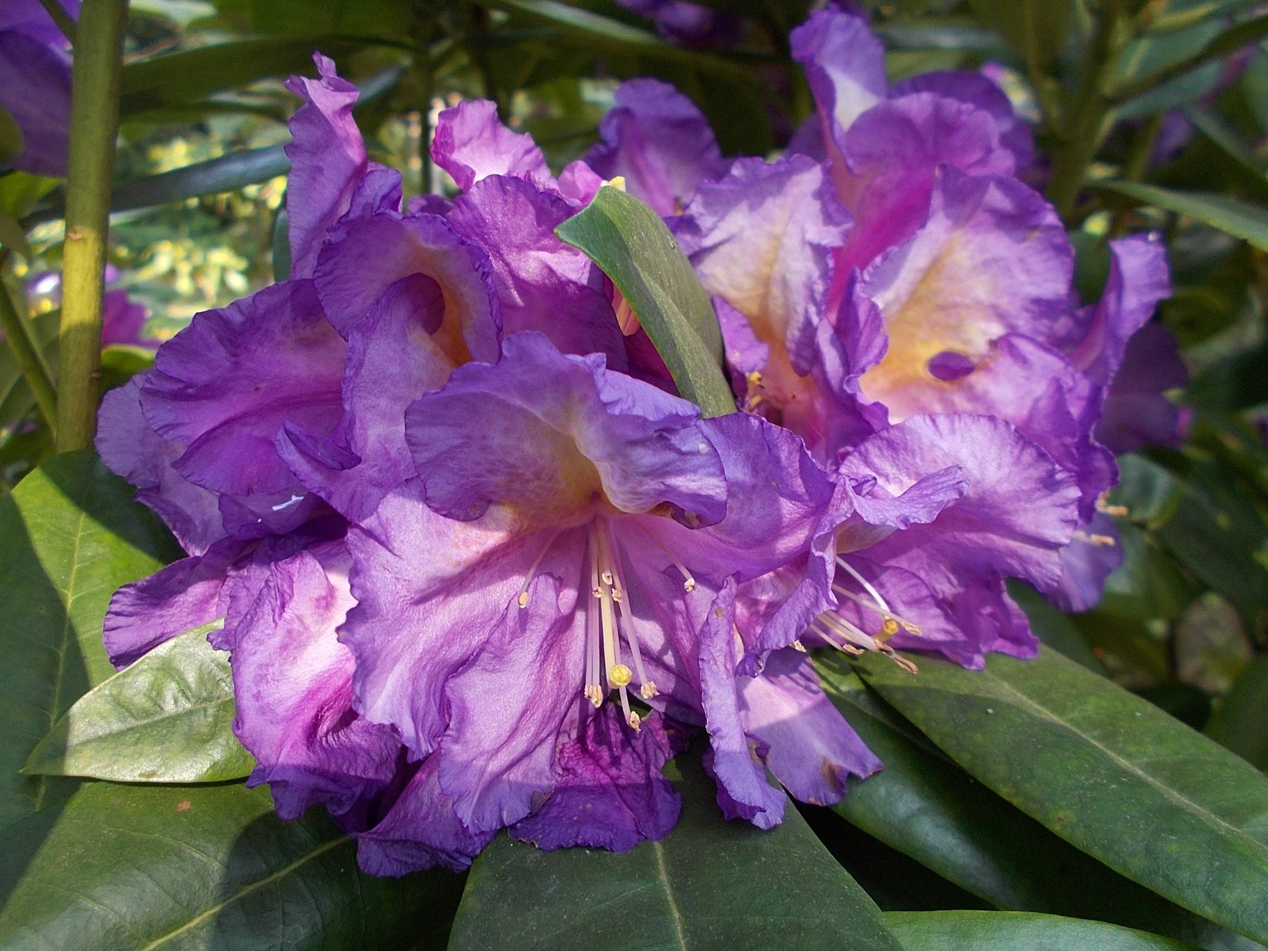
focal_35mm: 26
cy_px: 476
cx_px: 634
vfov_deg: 53.1
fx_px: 952
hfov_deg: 67.3
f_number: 3.2
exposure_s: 1/80
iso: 80
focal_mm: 4.6
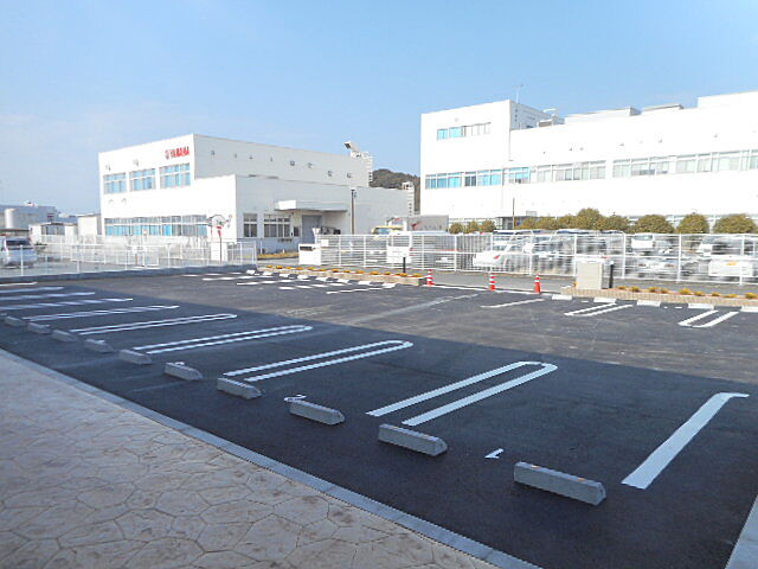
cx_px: 379
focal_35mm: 25
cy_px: 284
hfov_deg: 69.4
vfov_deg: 54.9
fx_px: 547
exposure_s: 1/640
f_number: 3.7
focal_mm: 4.5
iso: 80
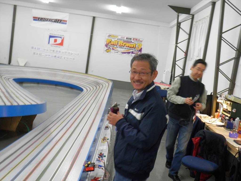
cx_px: 120
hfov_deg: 45.8
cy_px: 90
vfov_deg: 35.1
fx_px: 285
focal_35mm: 41
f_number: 3.9
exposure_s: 1/13
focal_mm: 7.3
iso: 200
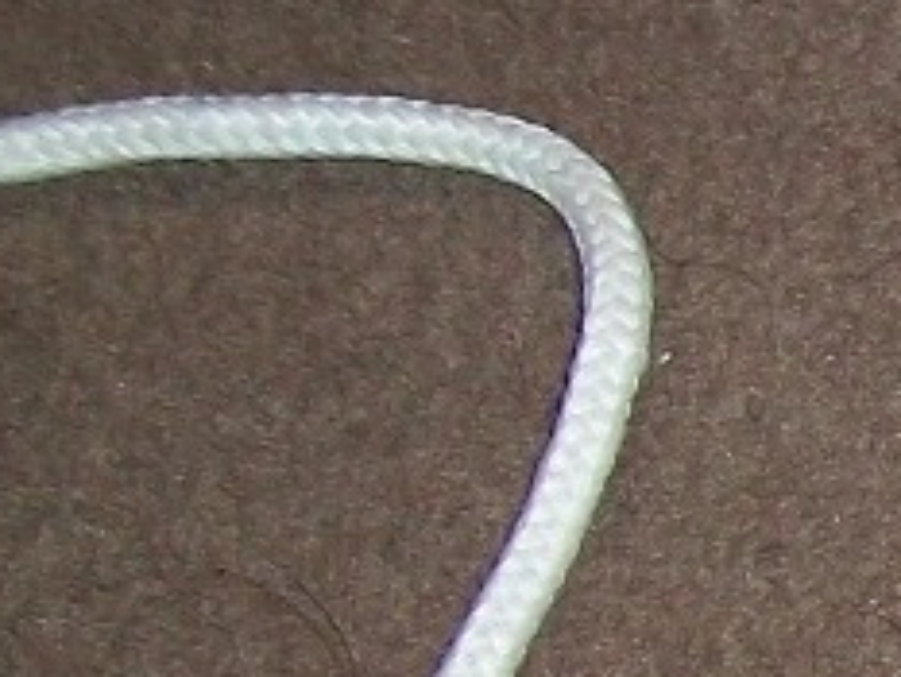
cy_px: 1455
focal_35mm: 198
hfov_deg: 8.6
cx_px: 2544
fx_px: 5156
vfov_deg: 7.2
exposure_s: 1/30
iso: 80
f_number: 2.9
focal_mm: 5.7
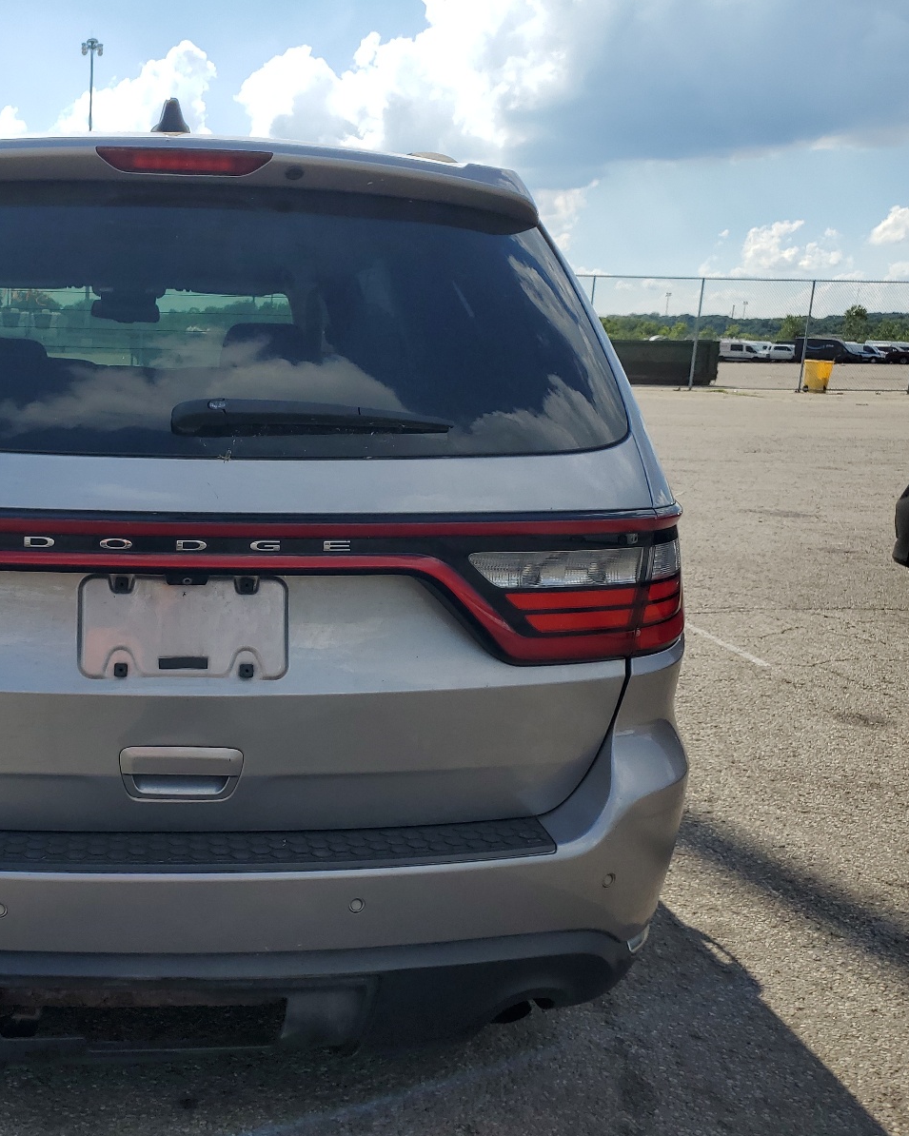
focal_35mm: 34
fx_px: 1144
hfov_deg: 41.2
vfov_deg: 52.8
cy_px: 570
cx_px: 162
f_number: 1.5
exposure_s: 1/5000
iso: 50
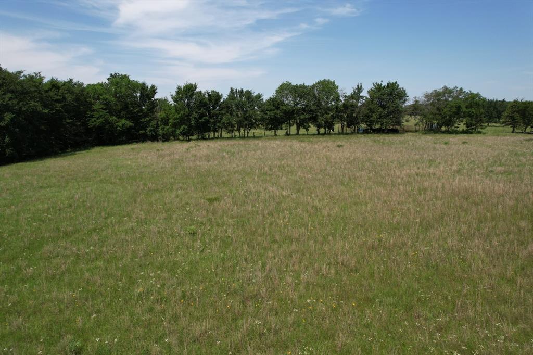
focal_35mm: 22
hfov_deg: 78.6
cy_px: 178
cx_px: 266
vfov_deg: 57.2
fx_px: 326
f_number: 2.8
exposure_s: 1/1600
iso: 100
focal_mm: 8.38
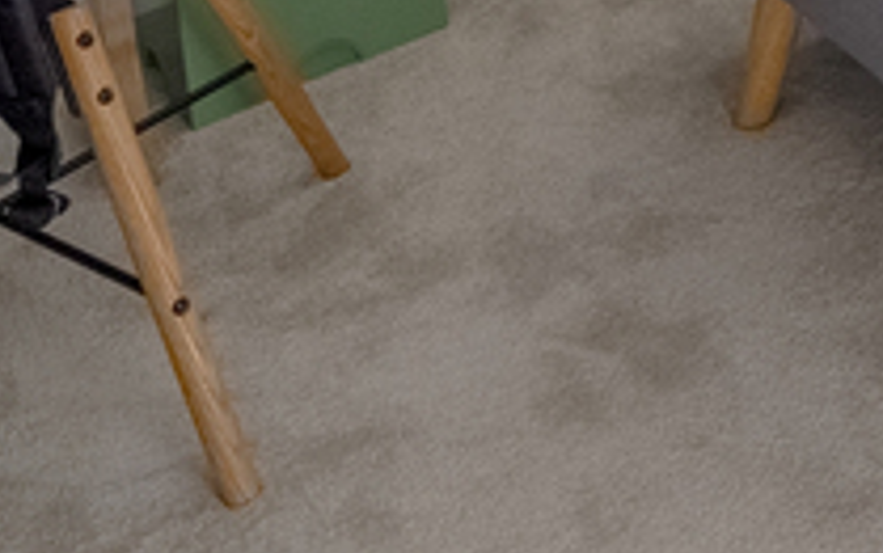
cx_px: 1394
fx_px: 1806
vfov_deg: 13.1
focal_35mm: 75
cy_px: -770
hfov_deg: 21.9
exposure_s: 1/640
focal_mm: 12
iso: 320
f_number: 7.1
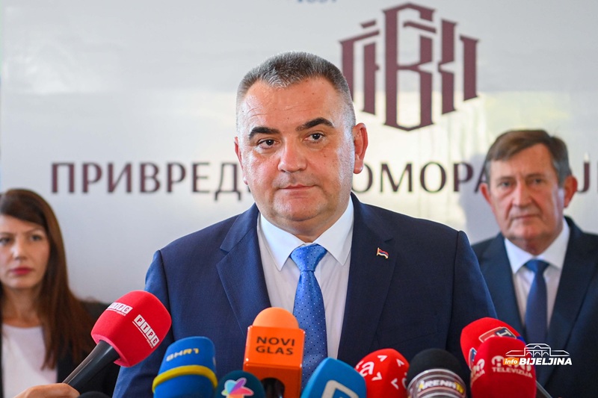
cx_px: 299
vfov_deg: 13.0
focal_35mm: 105
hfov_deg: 19.5
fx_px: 1744
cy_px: 199
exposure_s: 1/200
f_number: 2.8
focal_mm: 70
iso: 1600
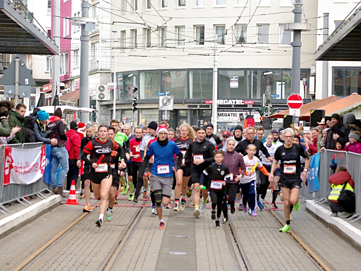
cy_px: 135
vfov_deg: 10.7
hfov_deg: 14.3
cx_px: 186
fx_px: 1439
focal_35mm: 138
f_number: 6.3
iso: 800
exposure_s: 1/160
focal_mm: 85
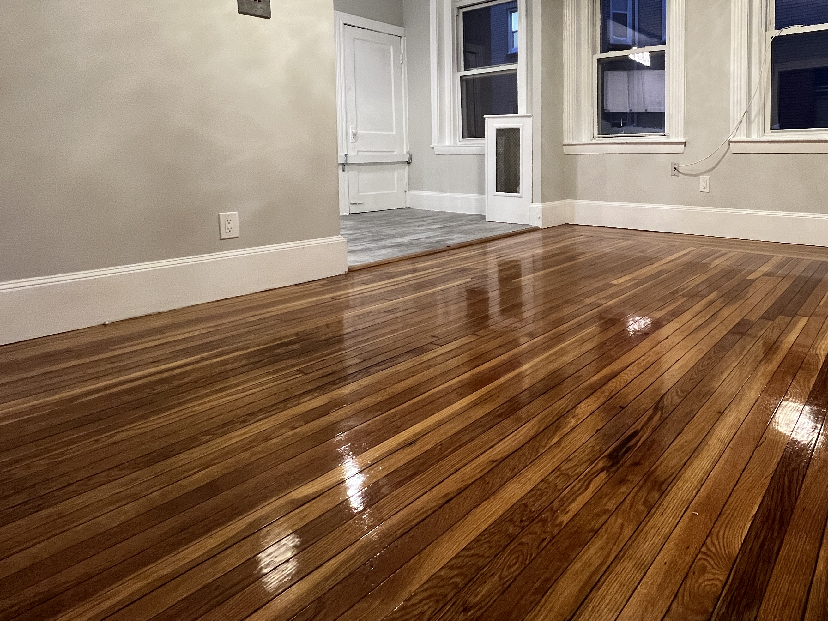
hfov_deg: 77.4
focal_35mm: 20
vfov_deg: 63.6
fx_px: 478
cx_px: 590
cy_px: 189
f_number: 1.8
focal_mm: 1.57
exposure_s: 1/60
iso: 320
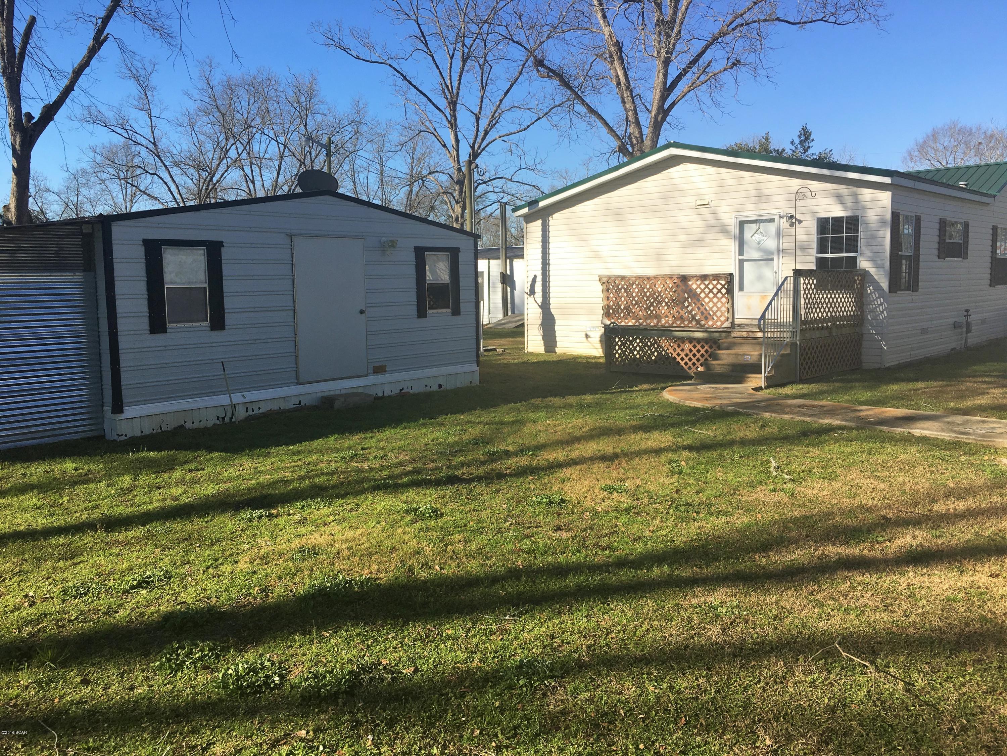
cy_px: 378
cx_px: 504
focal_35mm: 29
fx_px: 844
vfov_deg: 48.2
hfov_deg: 61.7
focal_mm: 4.15
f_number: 2.2
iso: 25
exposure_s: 1/1282
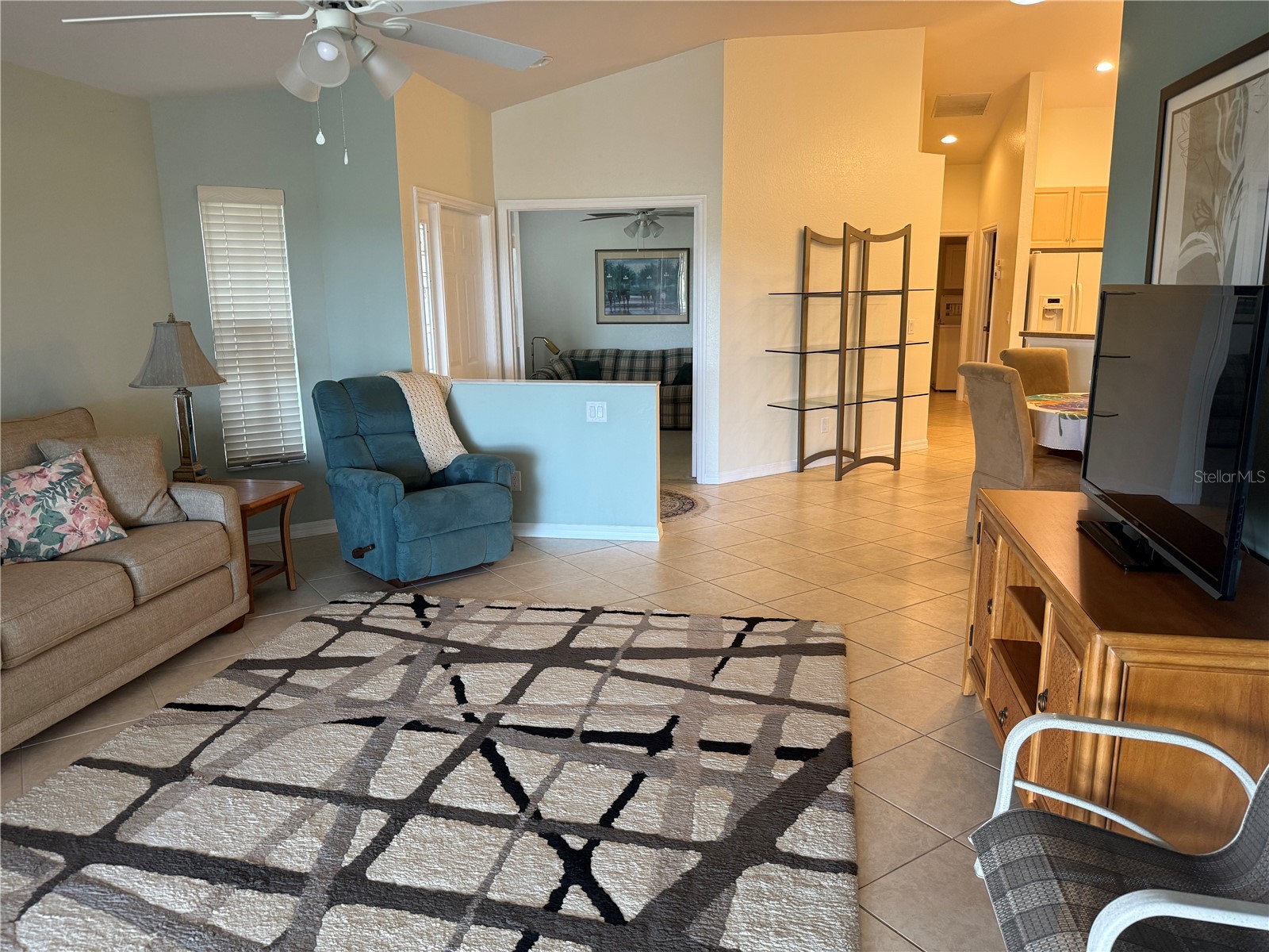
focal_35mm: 24
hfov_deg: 71.6
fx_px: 880
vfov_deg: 56.8
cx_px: 634
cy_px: 476
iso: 200
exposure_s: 1/60
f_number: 1.78
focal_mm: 6.76
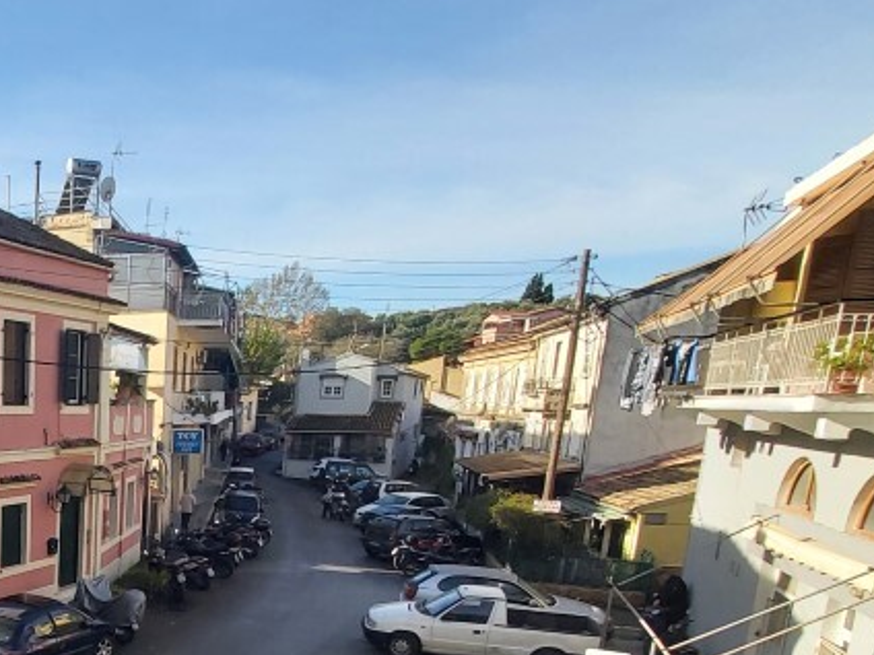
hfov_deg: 50.5
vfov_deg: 43.9
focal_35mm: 29
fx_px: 732
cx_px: 10
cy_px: 593
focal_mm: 1.42
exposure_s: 1/642
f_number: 2.2
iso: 40
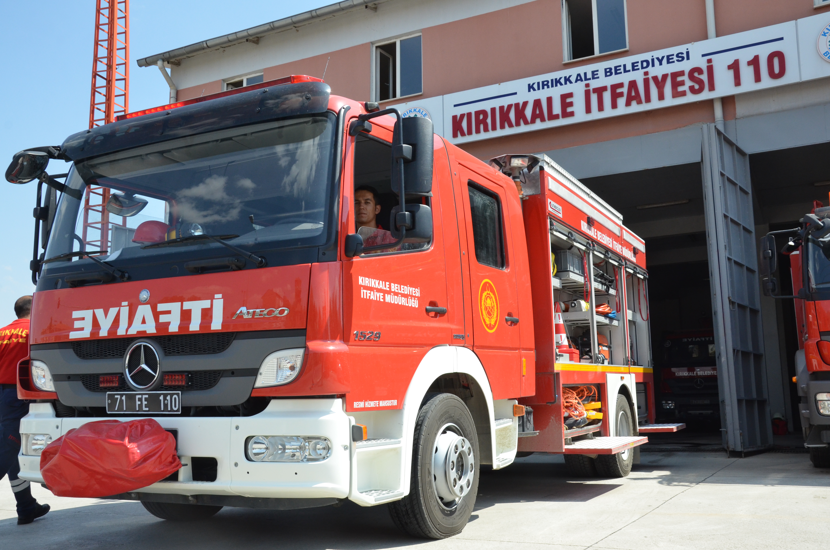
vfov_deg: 36.7
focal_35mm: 36
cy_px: 275
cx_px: 415
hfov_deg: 53.2
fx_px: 828
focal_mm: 24
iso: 800
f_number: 13
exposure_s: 1/640
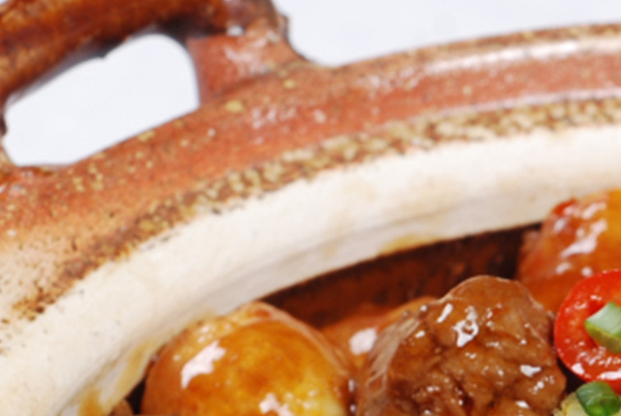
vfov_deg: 5.5
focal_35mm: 248
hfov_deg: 8.2
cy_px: 583
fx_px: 4283
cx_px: 830
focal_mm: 50
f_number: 9
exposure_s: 1/160
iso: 100
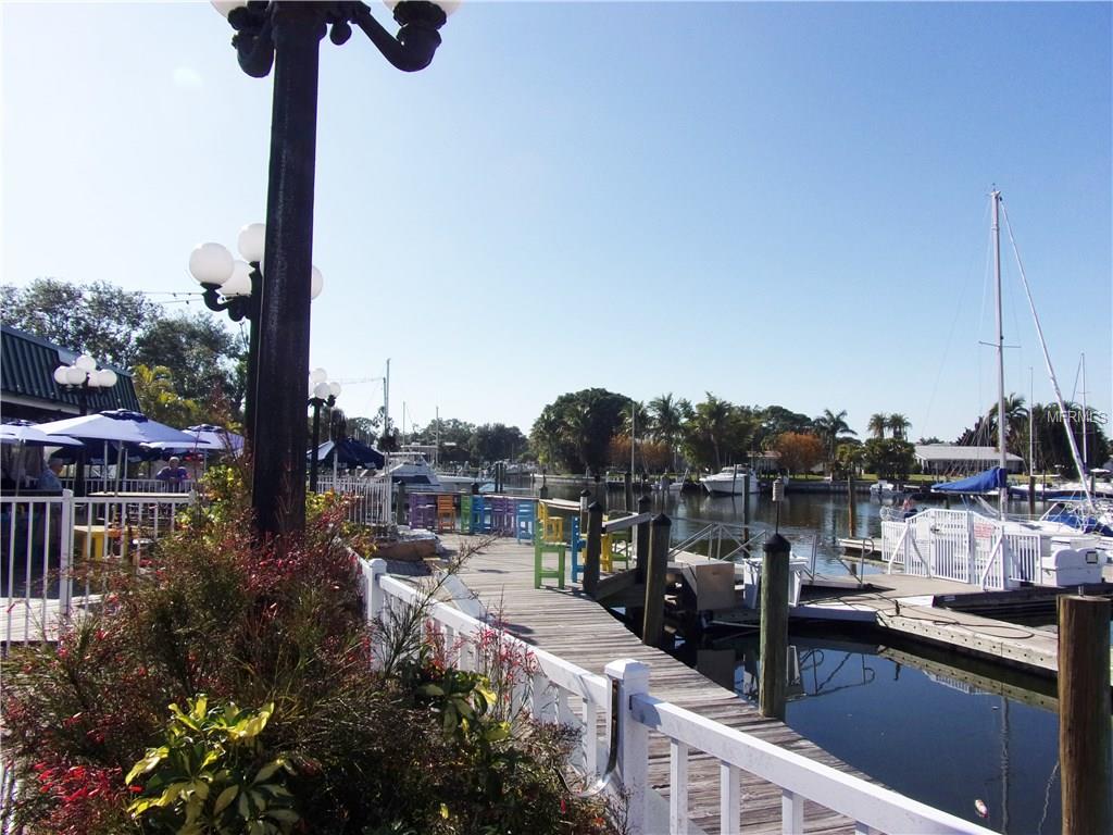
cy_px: 418
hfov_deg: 71.6
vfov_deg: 56.8
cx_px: 556
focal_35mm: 24
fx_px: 772
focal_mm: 4.3
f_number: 10.8
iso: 80
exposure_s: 1/180
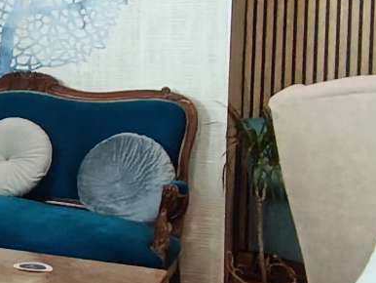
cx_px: -82
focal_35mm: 66
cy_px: 121
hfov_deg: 26.0
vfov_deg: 22.3
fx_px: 717
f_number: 2.2
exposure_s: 1/33.3
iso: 613
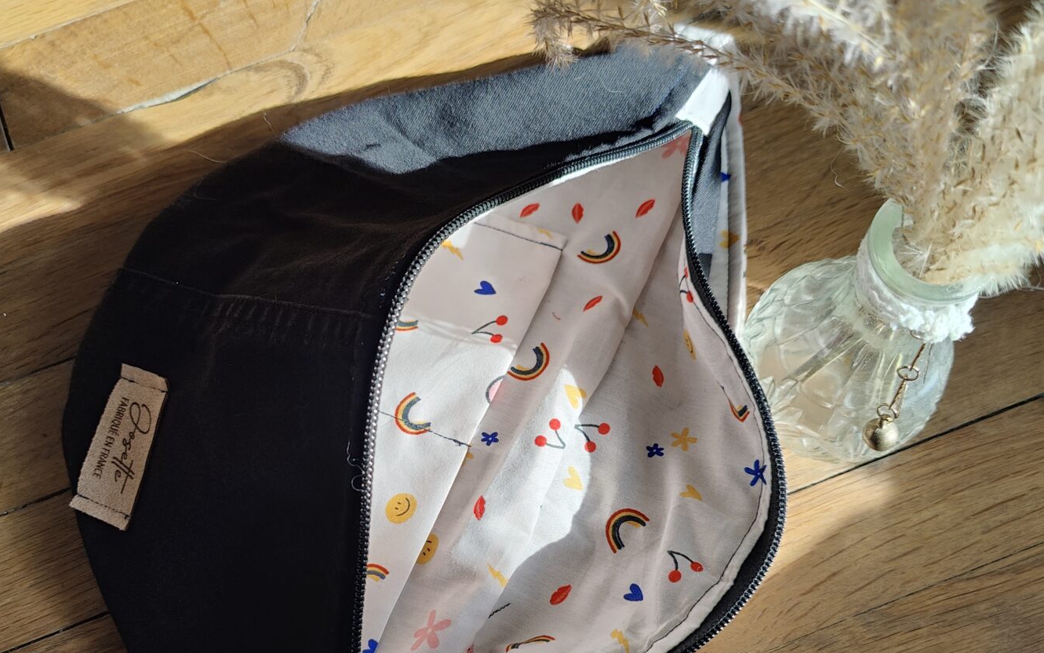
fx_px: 939
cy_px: 456
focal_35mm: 33
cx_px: 527
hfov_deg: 58.1
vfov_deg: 37.7
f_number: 1.8
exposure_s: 1/349
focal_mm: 6.06
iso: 50
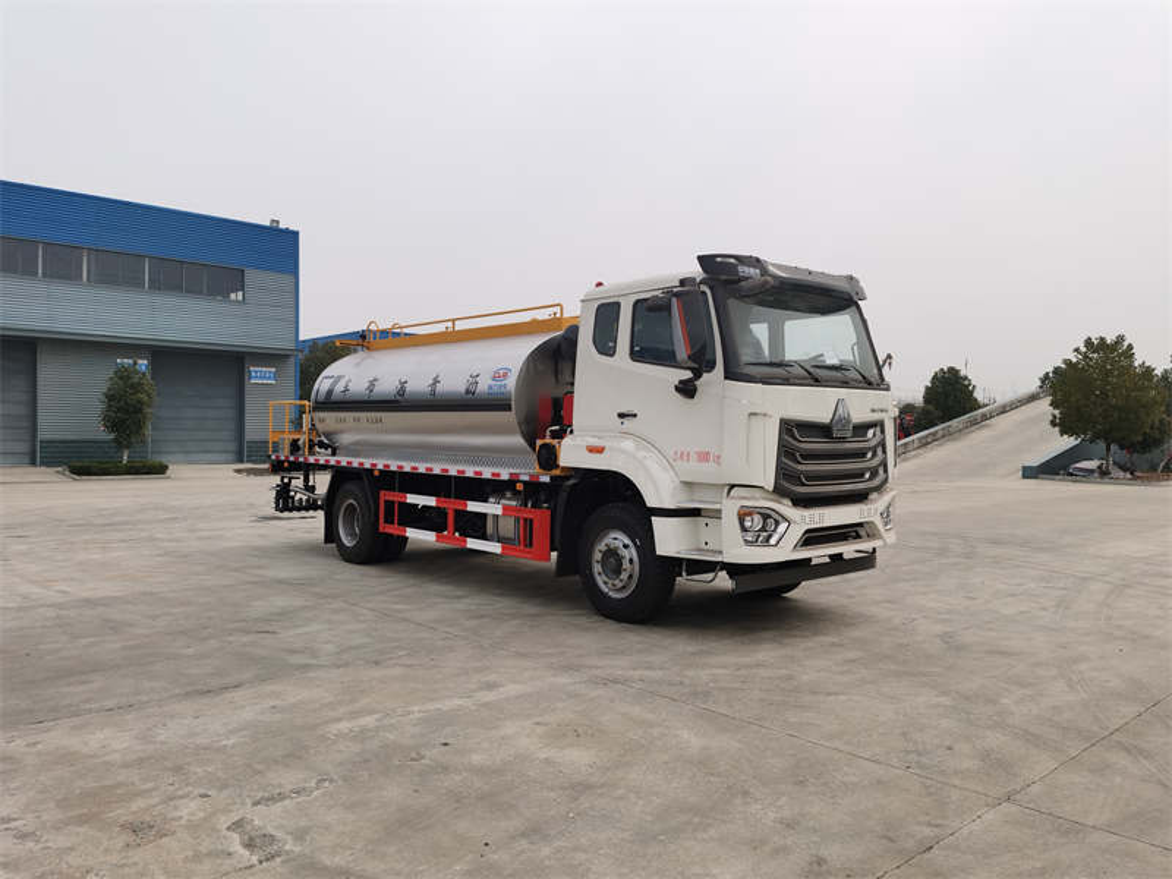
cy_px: 440
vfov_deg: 51.4
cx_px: 586
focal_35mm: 27
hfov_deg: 65.3
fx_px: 914
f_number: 1.6
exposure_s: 1/3559
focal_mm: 5.56
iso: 50
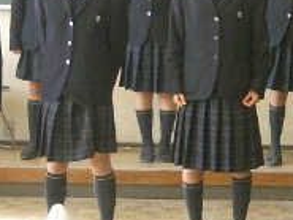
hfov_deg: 13.5
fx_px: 1203
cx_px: 352
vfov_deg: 10.5
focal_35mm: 142
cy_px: 79
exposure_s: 1/30
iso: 100
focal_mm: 6.8
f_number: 2.8
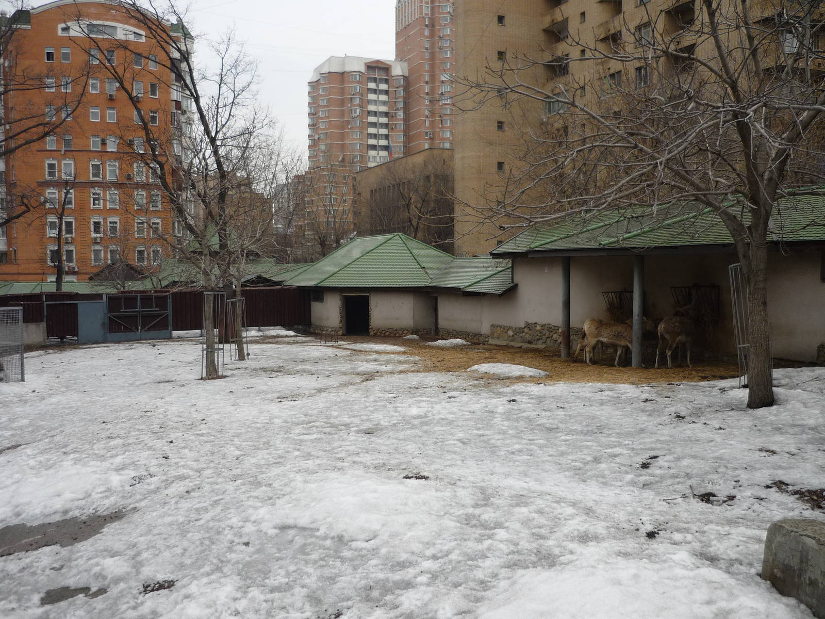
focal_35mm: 33
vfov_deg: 42.9
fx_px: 786
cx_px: 412
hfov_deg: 55.4
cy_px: 310
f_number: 2.8
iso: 100
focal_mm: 5.5
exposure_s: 1/500
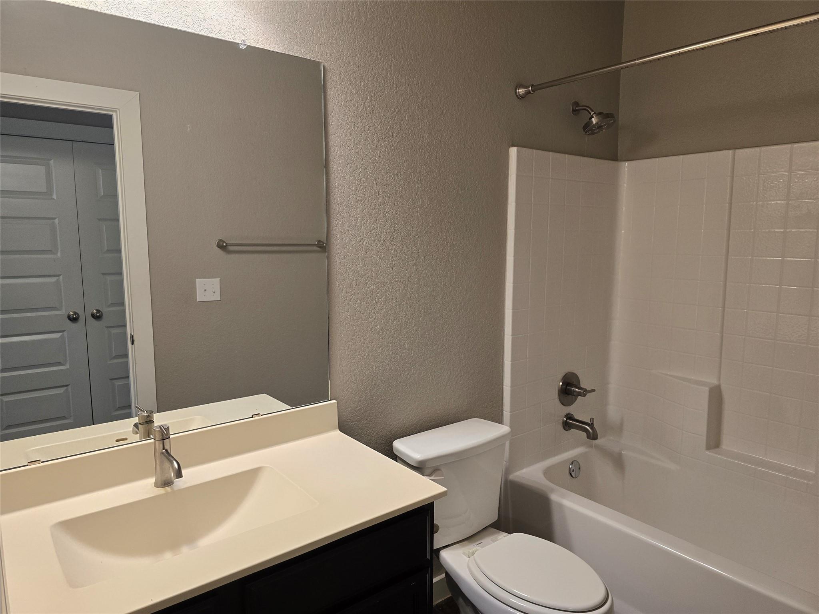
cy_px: 307
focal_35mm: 23
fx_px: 544
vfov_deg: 58.9
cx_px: 410
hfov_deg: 73.9
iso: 250
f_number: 1.7
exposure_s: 1/120
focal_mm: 6.3
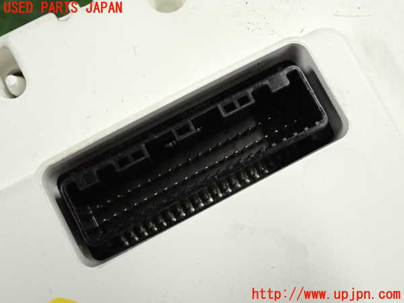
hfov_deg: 38.2
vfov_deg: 29.1
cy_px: 152
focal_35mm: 50
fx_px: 584
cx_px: 202
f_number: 3.2
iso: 2000
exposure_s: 1/125
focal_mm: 9.01
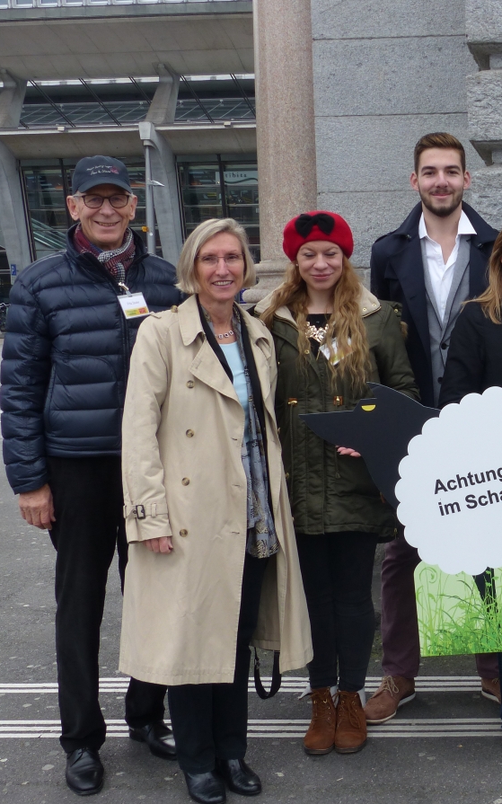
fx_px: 1183
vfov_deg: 37.5
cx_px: 520
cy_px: 401
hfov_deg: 22.9
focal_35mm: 54
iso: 100
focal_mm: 6.8
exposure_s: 1/250
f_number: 4
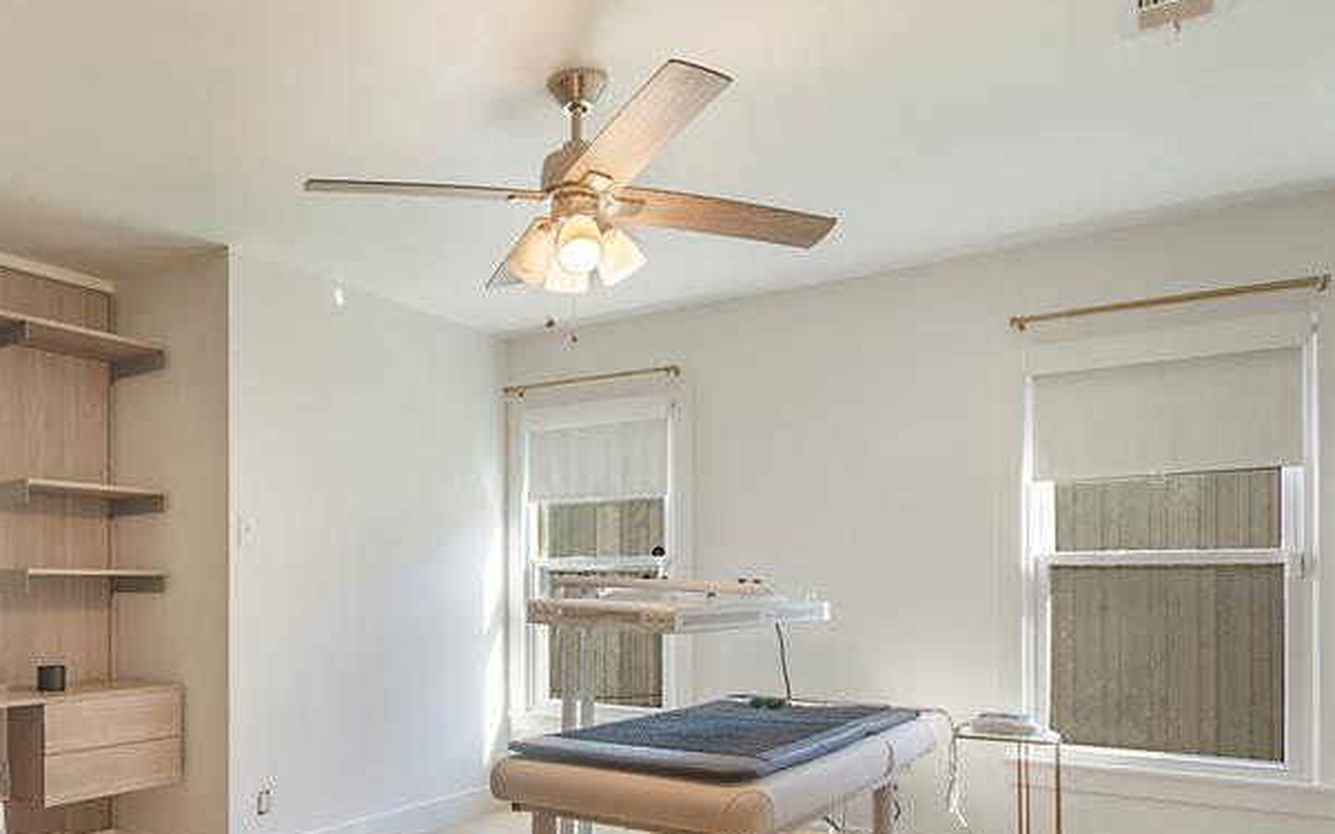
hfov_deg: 66.8
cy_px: 574
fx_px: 946
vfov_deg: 46.6
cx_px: 366
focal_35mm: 26
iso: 100
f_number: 11
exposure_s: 1/20
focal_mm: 10
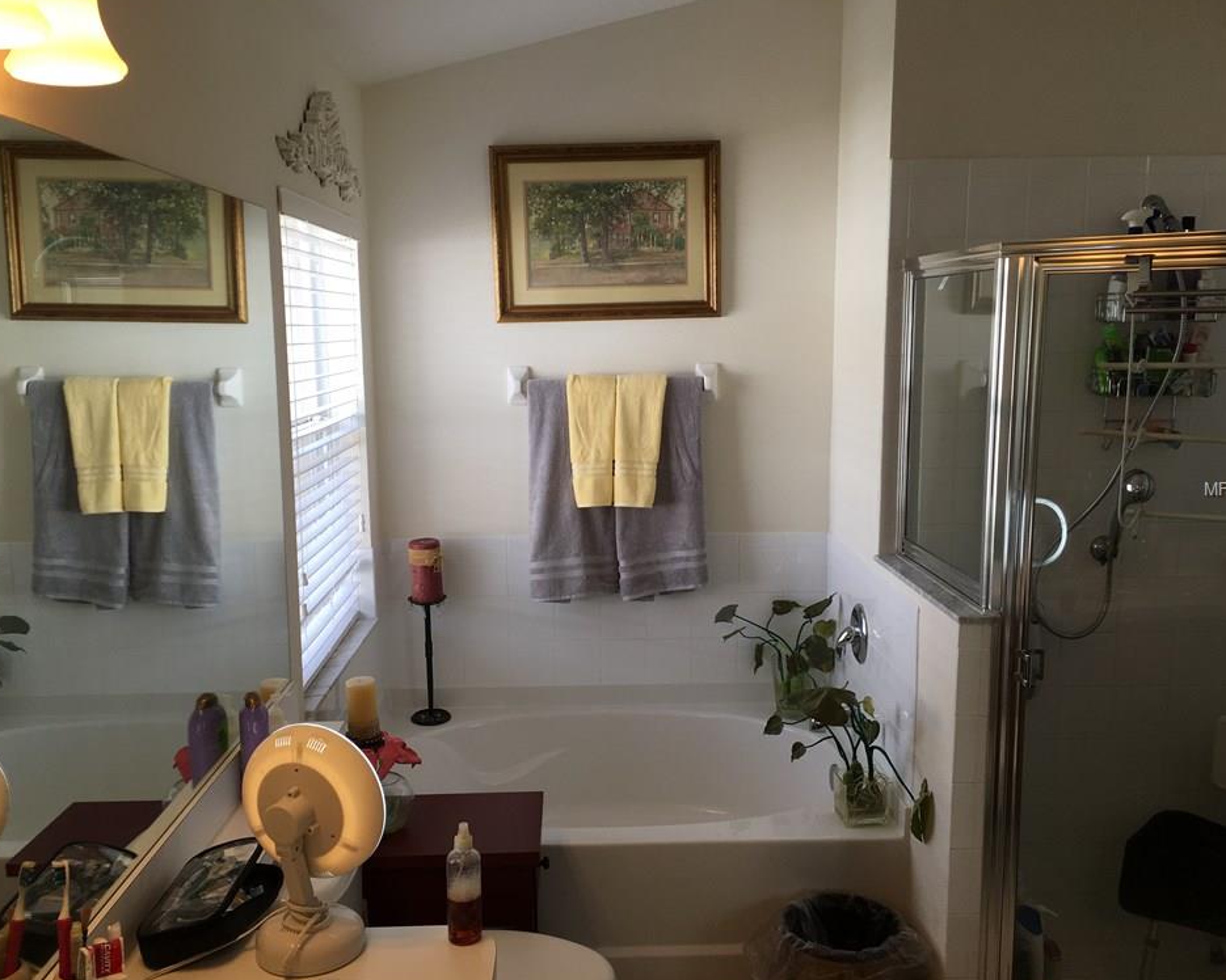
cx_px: 612
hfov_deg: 57.2
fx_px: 1125
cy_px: 490
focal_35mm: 31
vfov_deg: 47.1
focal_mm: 4.15
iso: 32
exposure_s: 1/120
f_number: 2.2
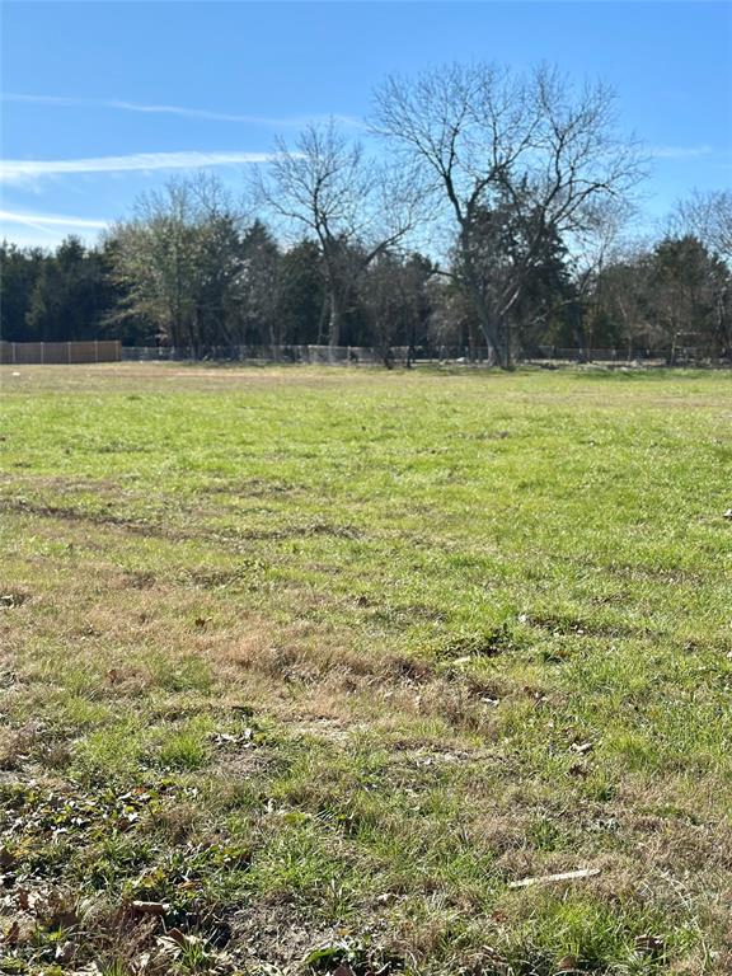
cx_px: 366
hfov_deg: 30.3
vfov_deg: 39.7
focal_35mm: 48
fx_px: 1353
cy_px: 488
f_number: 1.78
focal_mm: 6.86
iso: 100
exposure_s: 1/4785
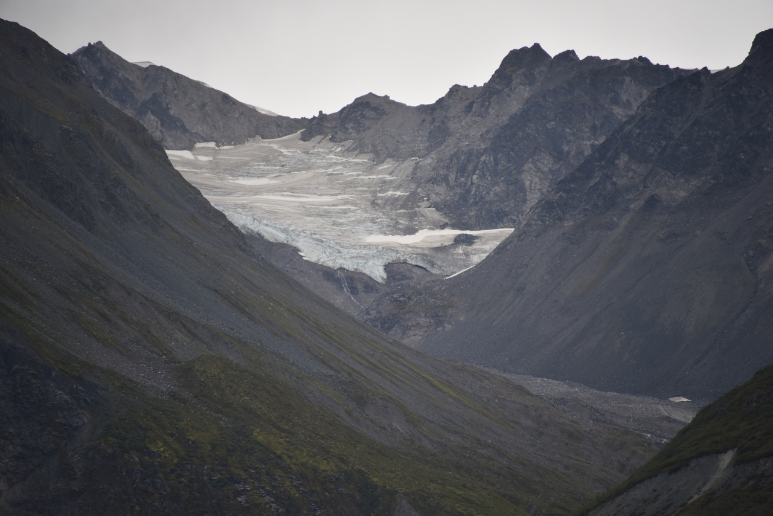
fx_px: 6443
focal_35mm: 300
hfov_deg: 6.9
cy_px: 258
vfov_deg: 4.6
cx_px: 386
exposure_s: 1/640
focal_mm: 300
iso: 400
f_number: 5.6
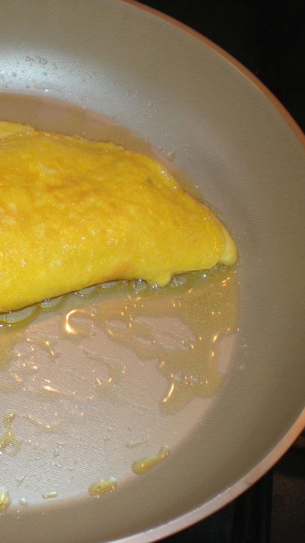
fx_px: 805
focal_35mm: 56
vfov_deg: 37.2
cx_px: 9
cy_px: 273
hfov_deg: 20.8
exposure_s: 1/30
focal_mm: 6.3
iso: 64
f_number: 3.1
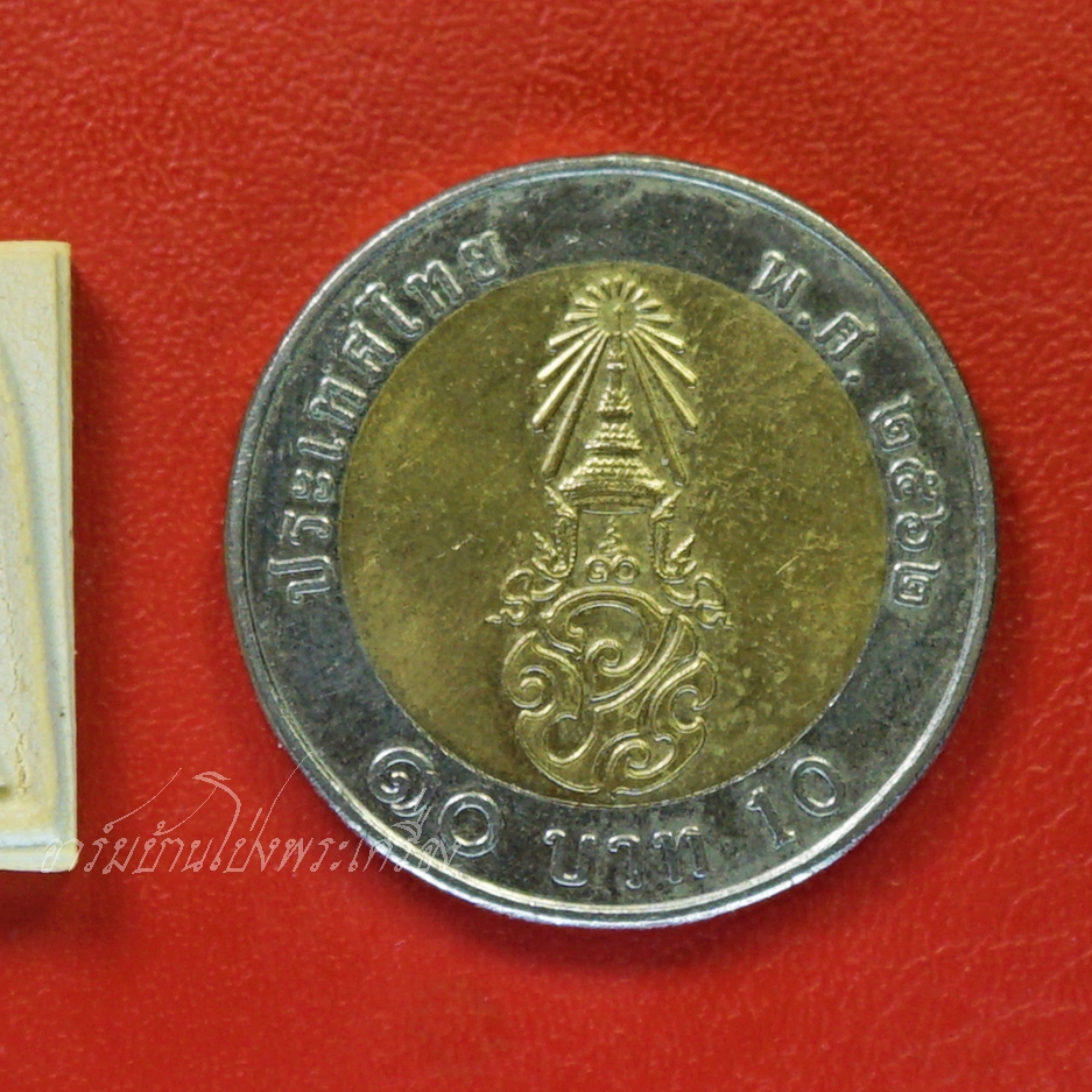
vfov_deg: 52.5
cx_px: 332
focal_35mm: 31
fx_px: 1106
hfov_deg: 51.2
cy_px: 549
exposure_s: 1/160
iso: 125
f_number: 4
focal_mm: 16
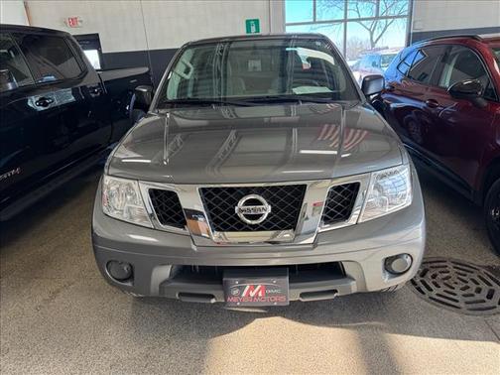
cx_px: 250
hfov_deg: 71.6
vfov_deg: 56.8
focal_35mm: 24
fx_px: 347
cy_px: 188
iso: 100
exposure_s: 1/172
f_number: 1.78
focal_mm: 6.76
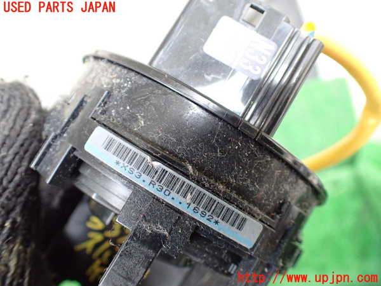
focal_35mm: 30
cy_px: 143
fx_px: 330
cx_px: 190
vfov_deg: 46.8
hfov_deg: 60.0
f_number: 2.3
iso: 800
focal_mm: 5.4
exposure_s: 1/100
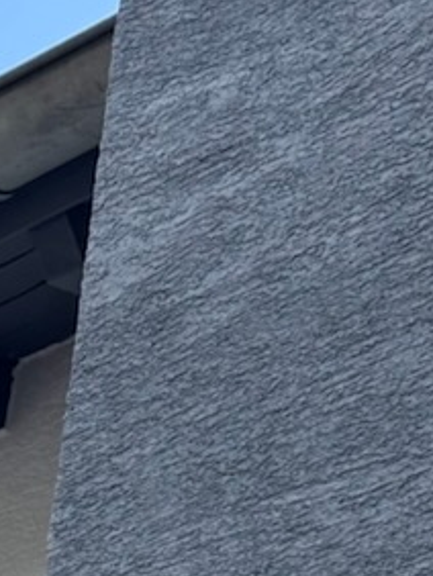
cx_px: 882
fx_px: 2898
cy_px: 1652
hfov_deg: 8.1
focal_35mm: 174
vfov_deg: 9.3
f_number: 1.78
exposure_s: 1/700
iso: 80
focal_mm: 6.76
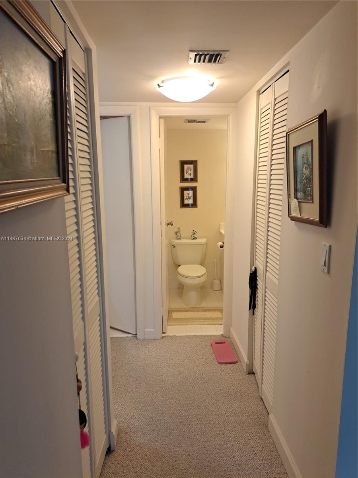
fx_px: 331
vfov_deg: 71.6
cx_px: 179
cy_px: 239
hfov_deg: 56.8
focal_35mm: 24
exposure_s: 1/60
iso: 80
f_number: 1.8
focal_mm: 5.23
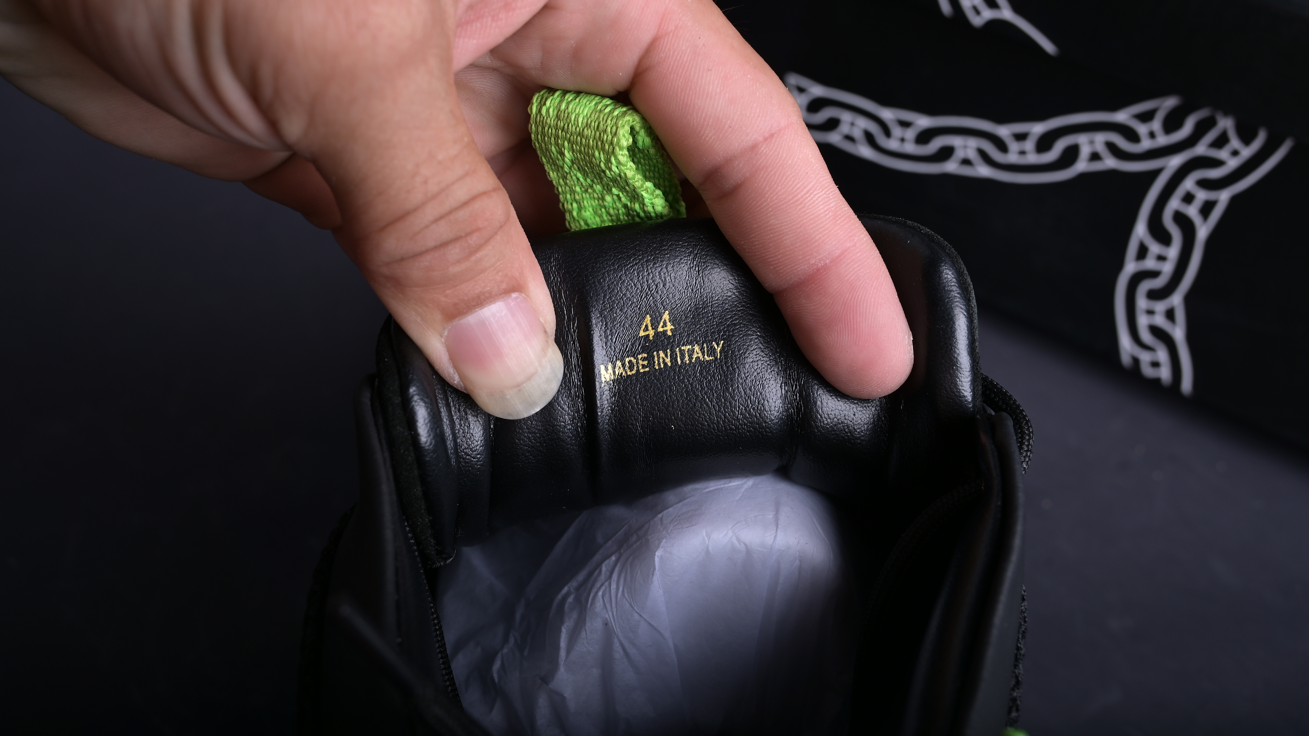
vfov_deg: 32.8
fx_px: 1250
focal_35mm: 36
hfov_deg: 55.3
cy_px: 350
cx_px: 657
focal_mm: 34
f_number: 9
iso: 100
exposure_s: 1/250
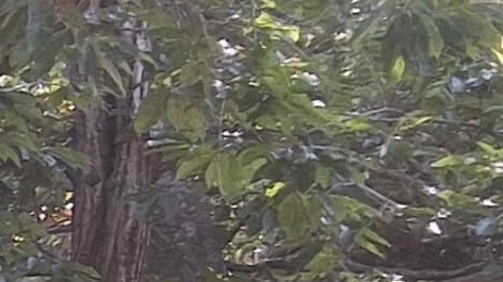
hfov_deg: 9.3
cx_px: -914
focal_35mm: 194
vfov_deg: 5.9
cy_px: 762
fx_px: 2586
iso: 32
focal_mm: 2.91
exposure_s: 1/292
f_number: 1.9
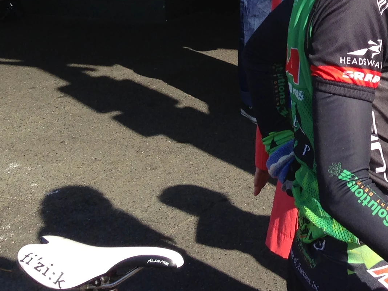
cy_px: -153
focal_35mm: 101
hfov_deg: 19.0
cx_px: 372
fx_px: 1132
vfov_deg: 13.7
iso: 50
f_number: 2.4
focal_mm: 4.12
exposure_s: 1/834
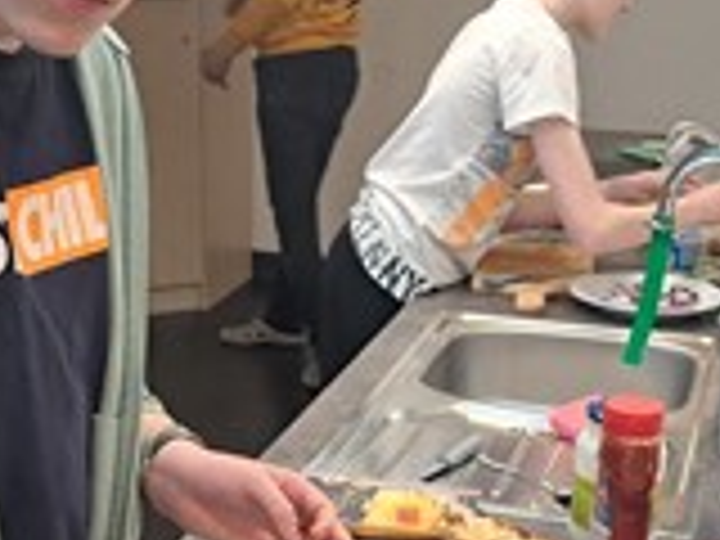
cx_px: 369
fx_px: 1560
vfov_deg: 19.3
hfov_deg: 26.0
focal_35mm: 75
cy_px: 470
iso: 100
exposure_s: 1/50
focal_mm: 5.23
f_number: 1.8
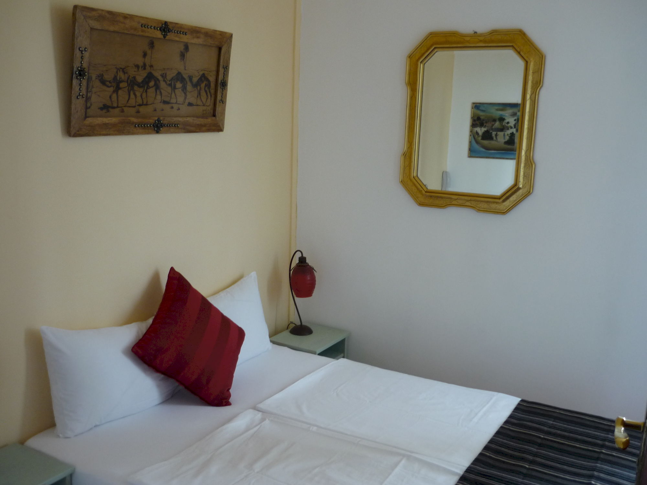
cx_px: 324
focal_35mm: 33
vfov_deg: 42.9
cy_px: 242
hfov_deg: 55.4
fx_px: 617
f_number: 2.8
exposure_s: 1/30
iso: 160
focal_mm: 5.5
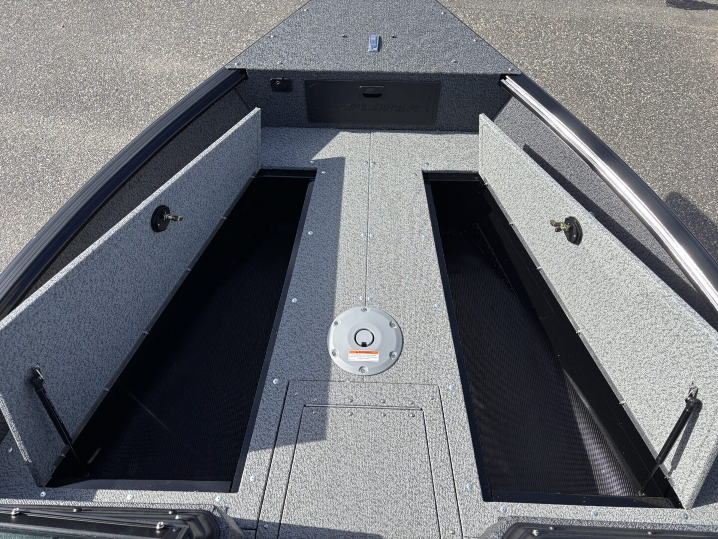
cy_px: 270
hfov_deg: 67.3
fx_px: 539
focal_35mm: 26
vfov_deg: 53.1
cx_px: 359
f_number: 1.6
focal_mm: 5.96
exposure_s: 1/1812
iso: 50
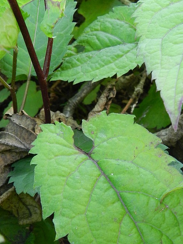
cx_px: 115
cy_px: 174
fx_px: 409
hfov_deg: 25.2
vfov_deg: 32.8
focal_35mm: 58
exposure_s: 1/30
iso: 200
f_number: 3.7
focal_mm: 5.6
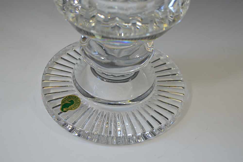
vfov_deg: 20.1
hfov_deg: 29.9
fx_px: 455
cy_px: 81
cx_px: 122
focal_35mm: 68
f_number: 5.6
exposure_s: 1/125
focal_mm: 45
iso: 400
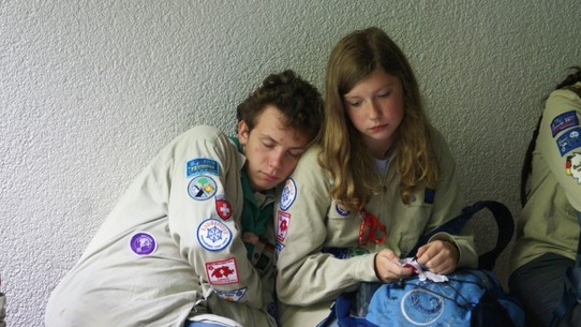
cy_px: 190
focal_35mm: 130
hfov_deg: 16.5
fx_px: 2003
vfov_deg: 9.3
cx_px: 300
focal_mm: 70
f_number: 5.6
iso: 400
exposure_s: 1/30
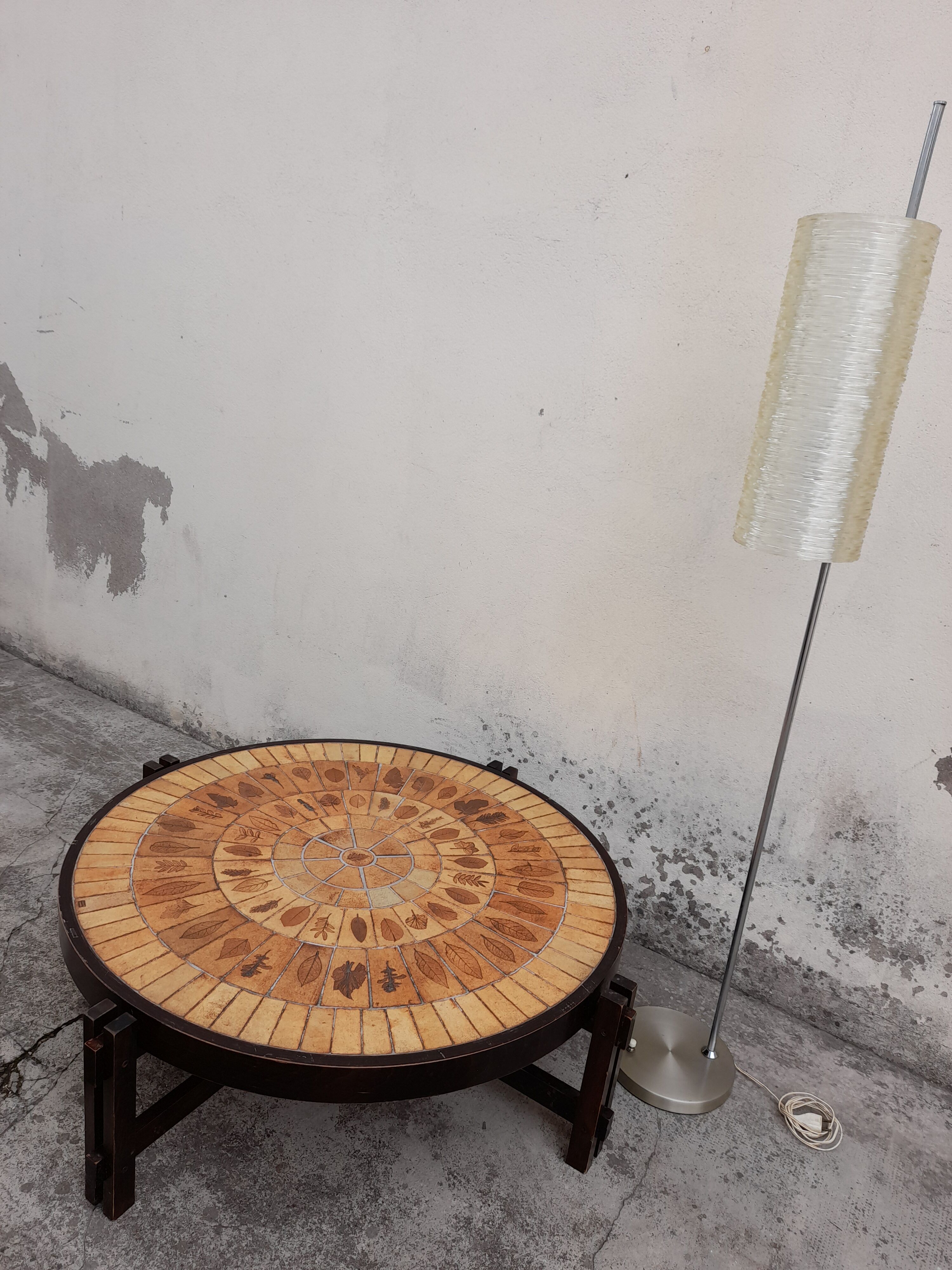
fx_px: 917
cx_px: 476
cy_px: 635
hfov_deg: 54.9
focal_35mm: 25
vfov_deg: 69.4
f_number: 2
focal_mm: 4.6
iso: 20
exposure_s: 1/120
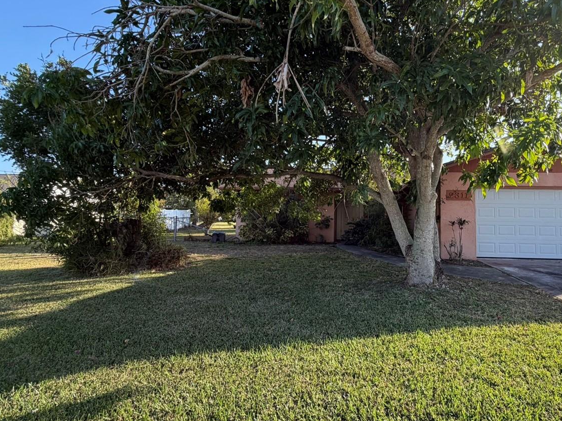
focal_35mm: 20
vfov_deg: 65.9
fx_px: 325
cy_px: 200
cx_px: 344
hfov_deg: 80.5
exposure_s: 1/346
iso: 50
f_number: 2.2
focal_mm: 2.22
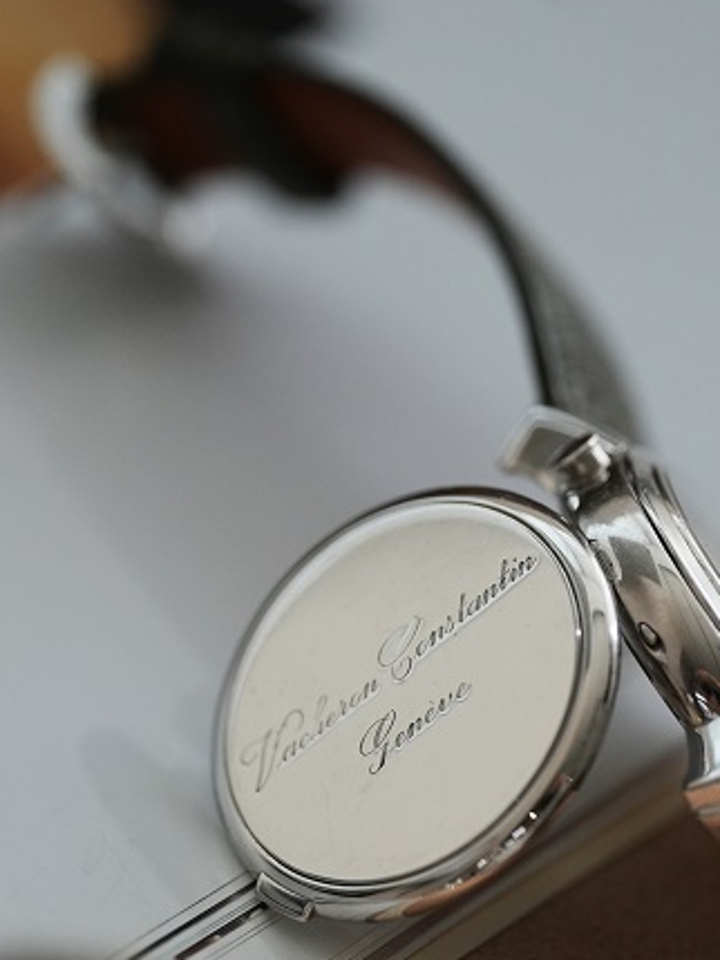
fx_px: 4574
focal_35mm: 165
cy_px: 717
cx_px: 505
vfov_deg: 11.9
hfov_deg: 9.0
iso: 1600
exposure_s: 1/250
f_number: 2.8
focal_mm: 105
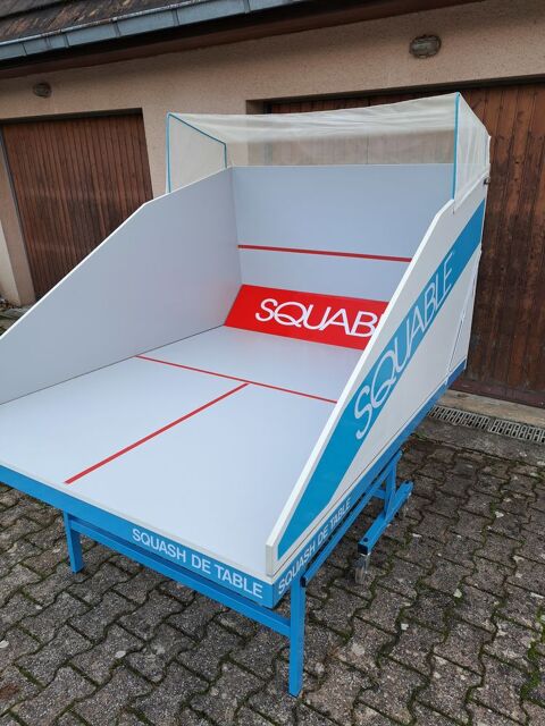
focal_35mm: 24
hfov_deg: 56.8
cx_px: 272
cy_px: 363
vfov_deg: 71.6
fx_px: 504
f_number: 1.8
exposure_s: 1/100
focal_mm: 5.23
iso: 50
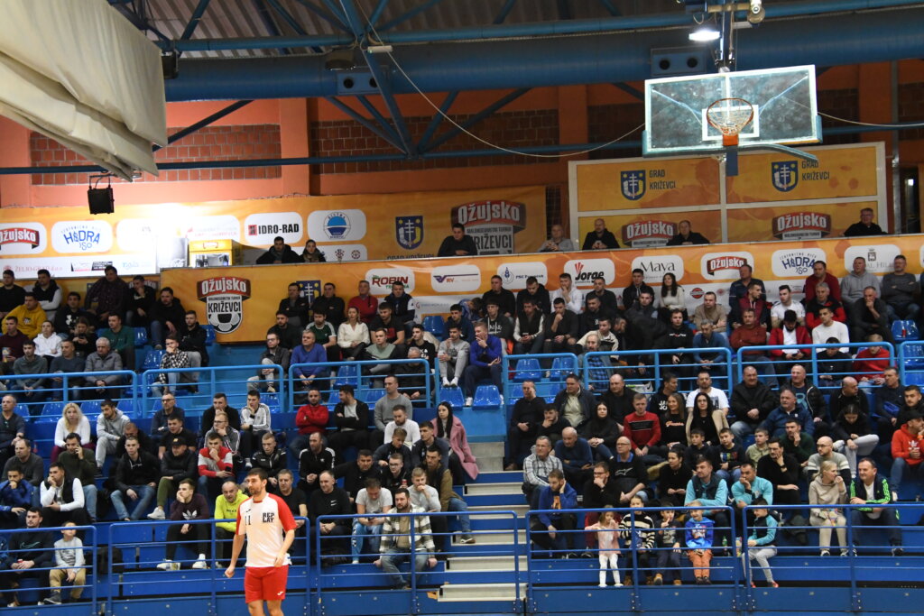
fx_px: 2105
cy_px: 308
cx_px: 462
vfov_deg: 16.7
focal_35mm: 82
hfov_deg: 24.8
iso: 5000
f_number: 6.3
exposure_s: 1/160
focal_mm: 55
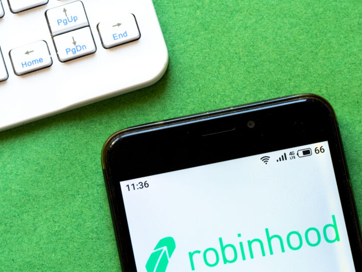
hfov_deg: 14.7
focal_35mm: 134
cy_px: 129
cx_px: 188
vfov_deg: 11.1
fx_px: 1401
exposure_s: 1/30
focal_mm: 60
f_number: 5.6
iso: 200
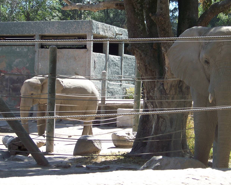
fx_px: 834
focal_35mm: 122
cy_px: 76
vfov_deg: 12.6
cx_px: 131
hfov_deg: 15.8
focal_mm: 16.2
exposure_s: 1/250
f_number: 3.2
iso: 64
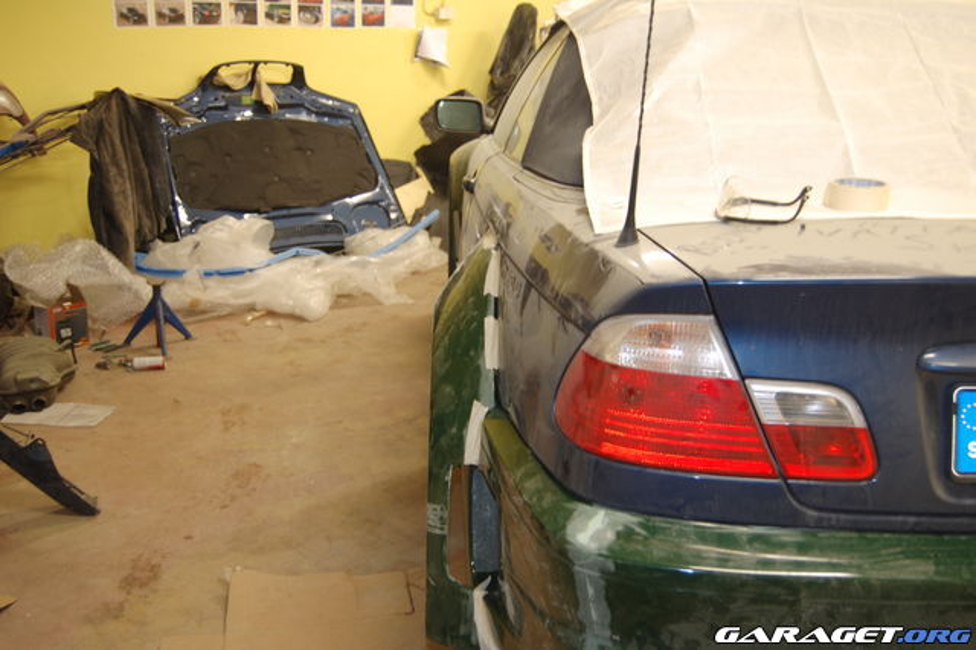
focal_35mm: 36
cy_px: 325
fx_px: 975
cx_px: 488
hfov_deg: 53.2
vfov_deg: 36.8
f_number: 4
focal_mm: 24
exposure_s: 1/5
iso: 400
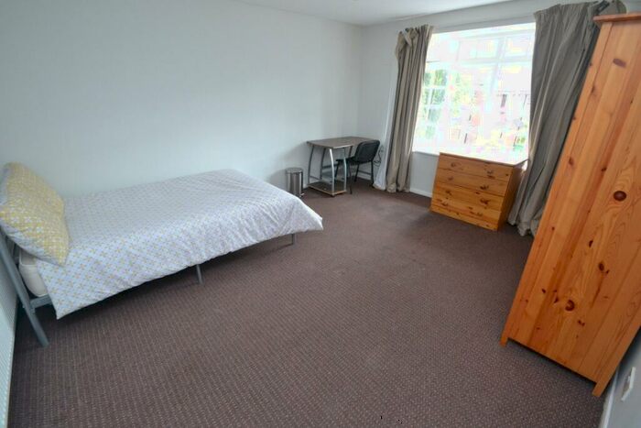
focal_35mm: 15
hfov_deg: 100.4
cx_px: 320
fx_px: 267
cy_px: 214
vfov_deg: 77.4
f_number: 8
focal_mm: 10
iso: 1600
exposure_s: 1/40
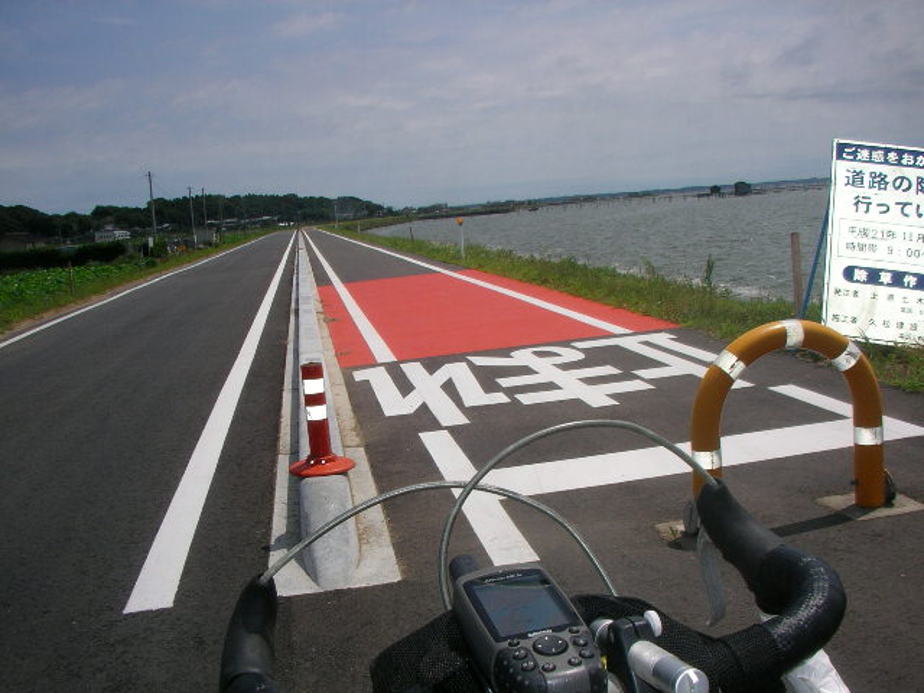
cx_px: 462
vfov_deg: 38.7
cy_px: 346
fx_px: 988
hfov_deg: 50.1
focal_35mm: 37
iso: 50
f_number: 6.9
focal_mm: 5.7
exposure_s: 1/500
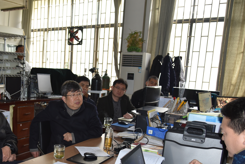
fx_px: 252
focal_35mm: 37
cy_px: 118
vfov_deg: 35.3
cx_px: 61
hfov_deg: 49.7
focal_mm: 24
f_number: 4
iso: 1250
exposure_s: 1/60
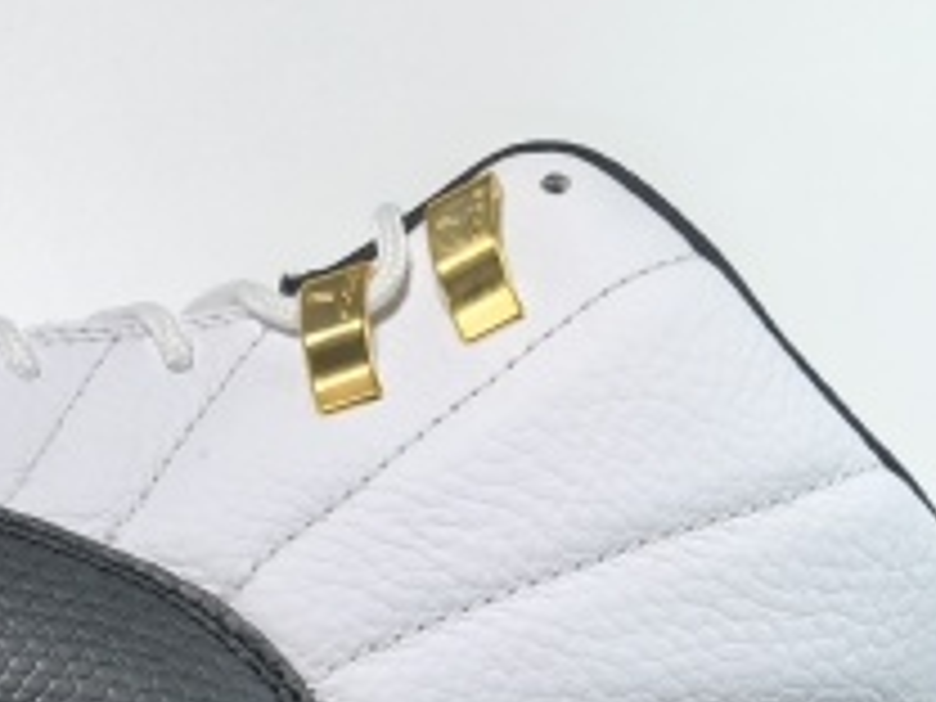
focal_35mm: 100
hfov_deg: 18.4
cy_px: 1233
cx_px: -238
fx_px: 2704
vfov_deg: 13.4
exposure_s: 1/258
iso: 50
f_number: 2
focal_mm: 6.98
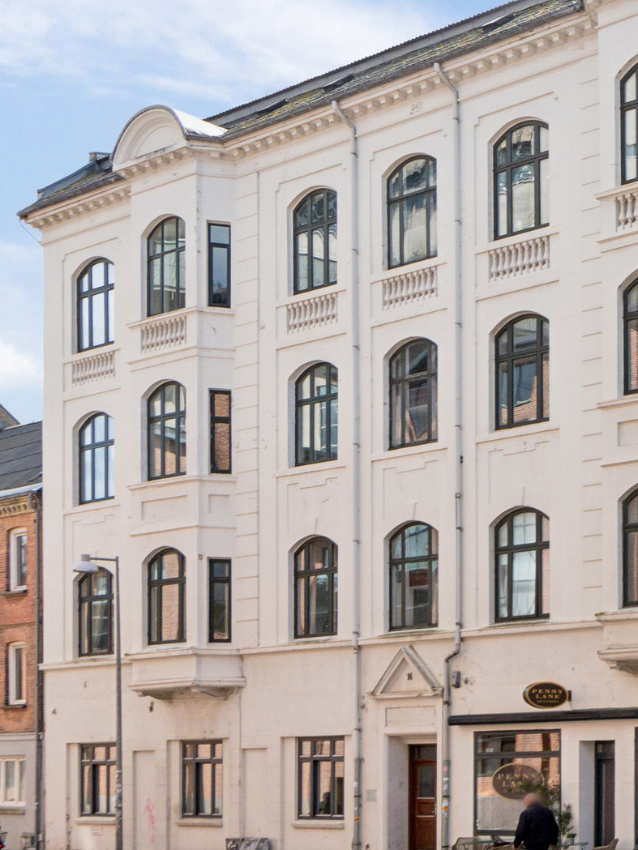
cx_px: 1135
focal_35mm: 55
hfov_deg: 19.8
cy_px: 365
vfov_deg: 34.9
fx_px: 1351
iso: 800
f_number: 11
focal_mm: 20
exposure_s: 1/400
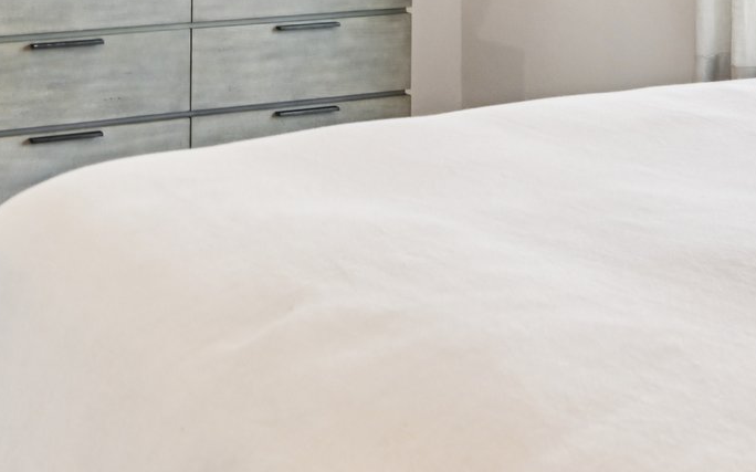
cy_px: -197
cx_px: 30
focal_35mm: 58
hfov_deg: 32.7
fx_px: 1195
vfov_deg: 19.9
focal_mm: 19
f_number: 8
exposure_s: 1/40
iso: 400
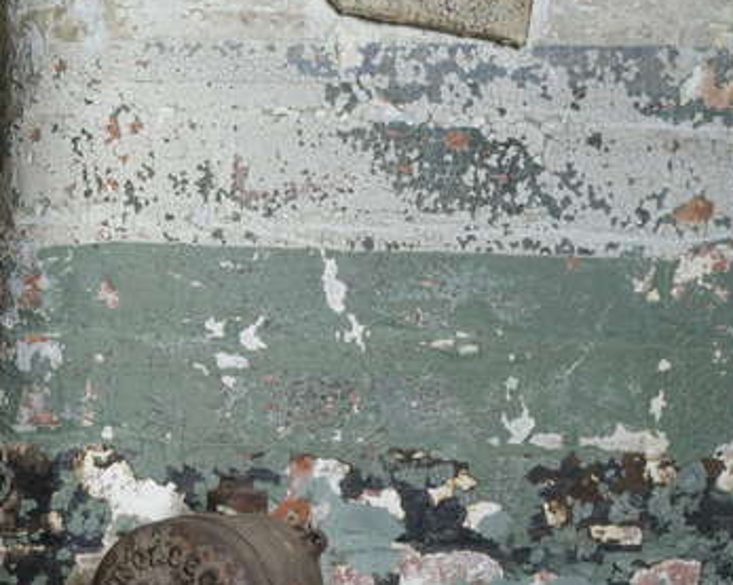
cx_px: -811
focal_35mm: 156
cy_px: 734
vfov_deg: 9.7
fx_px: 3381
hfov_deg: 11.1
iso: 800
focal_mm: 45
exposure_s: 1/2000
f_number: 11
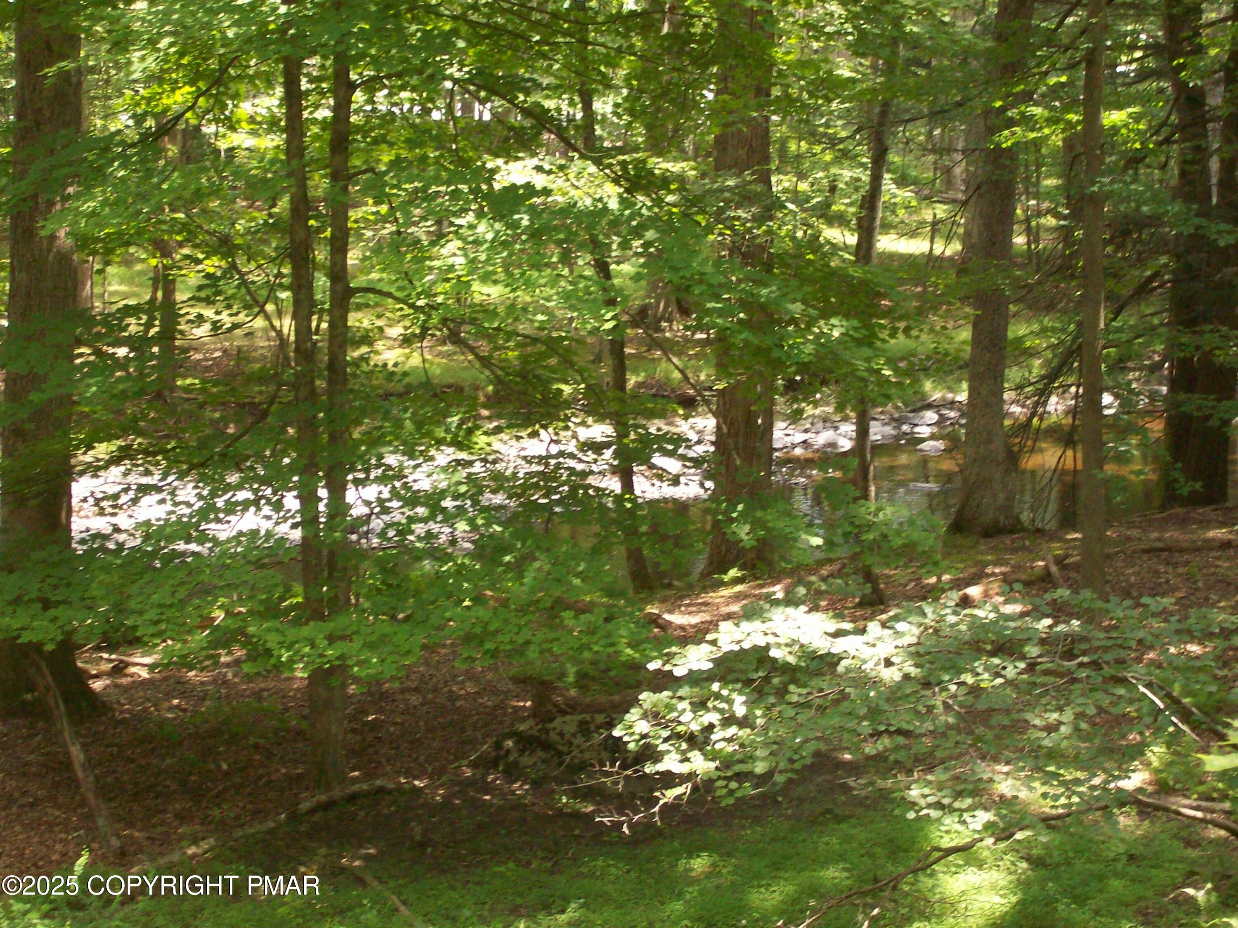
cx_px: 619
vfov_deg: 17.0
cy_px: 464
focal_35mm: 87
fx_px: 3111
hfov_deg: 22.5
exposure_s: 1/112
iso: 200
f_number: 4.3
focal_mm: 14.3
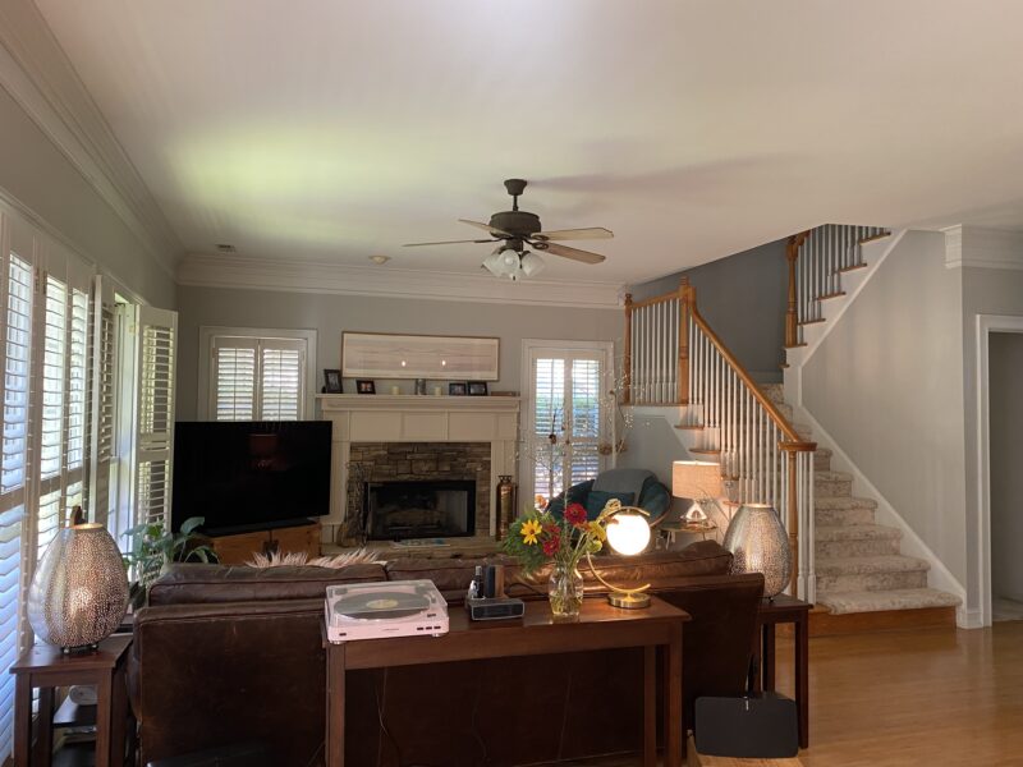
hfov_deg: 67.3
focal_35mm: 26
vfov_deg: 53.1
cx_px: 512
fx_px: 768
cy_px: 384
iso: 200
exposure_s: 1/60
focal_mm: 4.25
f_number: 1.8
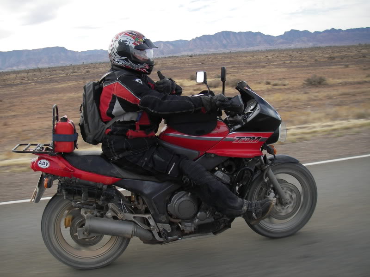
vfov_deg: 37.7
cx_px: 185
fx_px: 406
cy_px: 138
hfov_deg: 49.0
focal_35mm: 38
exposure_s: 1/250
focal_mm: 6.3
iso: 50
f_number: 3.3
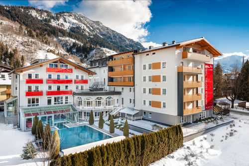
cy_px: 83
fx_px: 152
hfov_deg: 78.6
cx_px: 124
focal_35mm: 22
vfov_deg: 57.2
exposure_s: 1/90
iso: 100
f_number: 11
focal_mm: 22
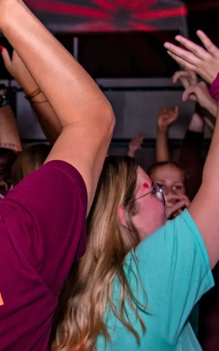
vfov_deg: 20.4
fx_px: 974
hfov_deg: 12.1
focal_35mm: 102
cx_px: -138
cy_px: 194
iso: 1600
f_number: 5.6
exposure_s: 1/100
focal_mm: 32
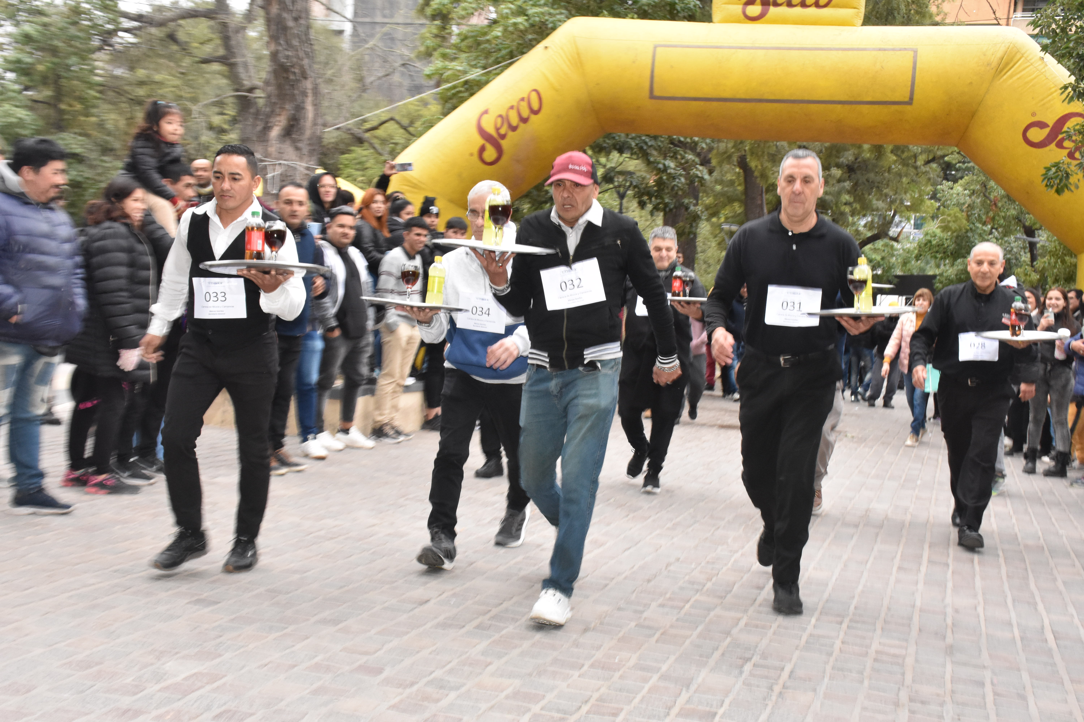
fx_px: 1219
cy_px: 361
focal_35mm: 40
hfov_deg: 47.9
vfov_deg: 33.0
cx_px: 542
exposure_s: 1/60
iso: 2000
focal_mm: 27
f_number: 11
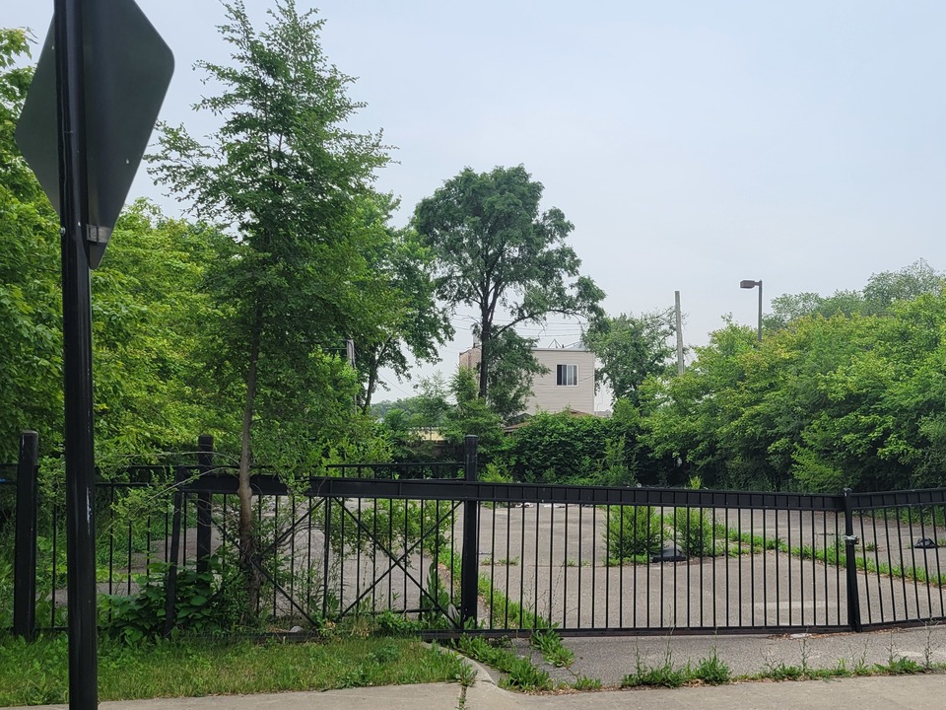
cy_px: 433
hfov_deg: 46.8
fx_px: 1066
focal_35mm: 39
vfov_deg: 36.7
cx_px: 657
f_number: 1.8
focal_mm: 5.4
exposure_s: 1/694
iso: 40
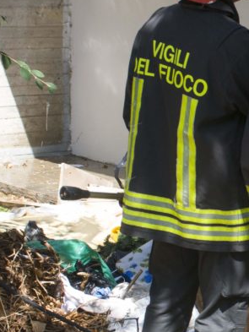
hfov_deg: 10.9
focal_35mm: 131
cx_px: 371
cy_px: 195
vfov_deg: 15.0
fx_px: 1258
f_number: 8
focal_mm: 35
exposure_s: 1/250
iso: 400
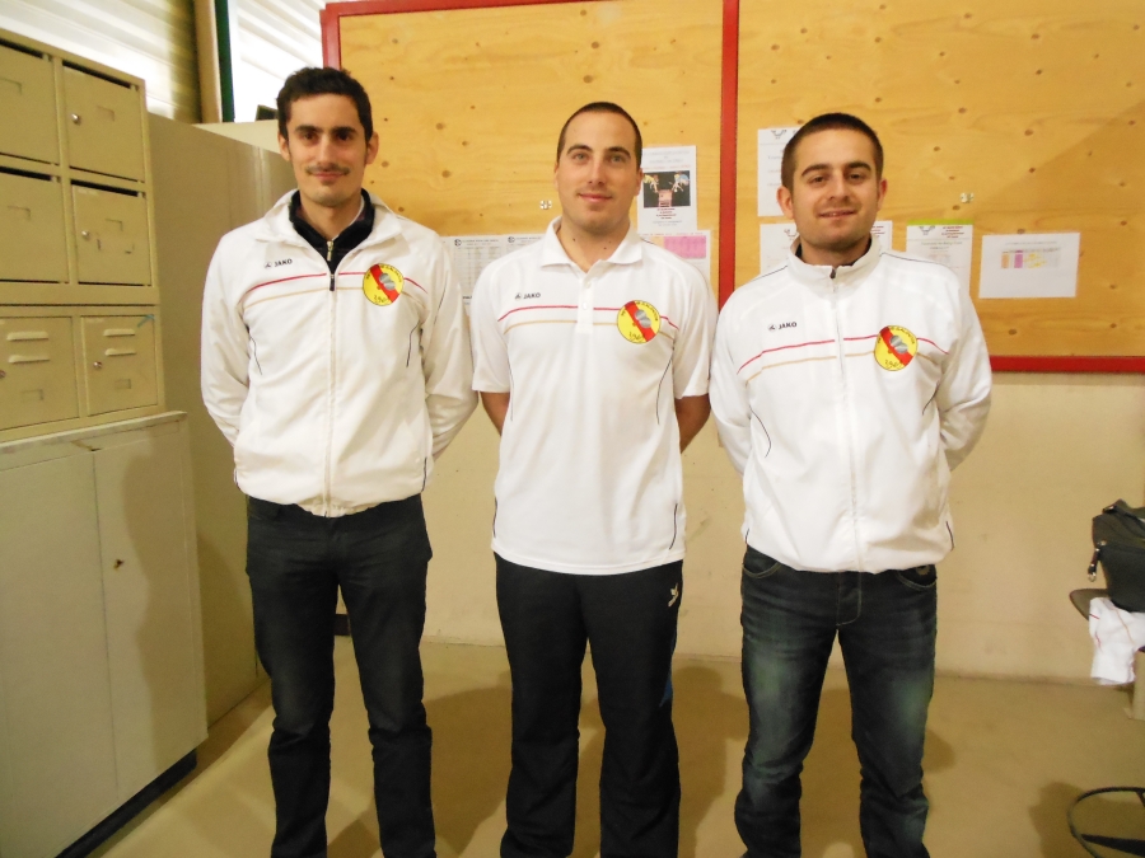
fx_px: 827
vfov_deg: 54.9
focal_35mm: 25
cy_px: 429
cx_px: 572
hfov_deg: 69.4
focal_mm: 4.5
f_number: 3.2
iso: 1600
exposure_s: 1/160
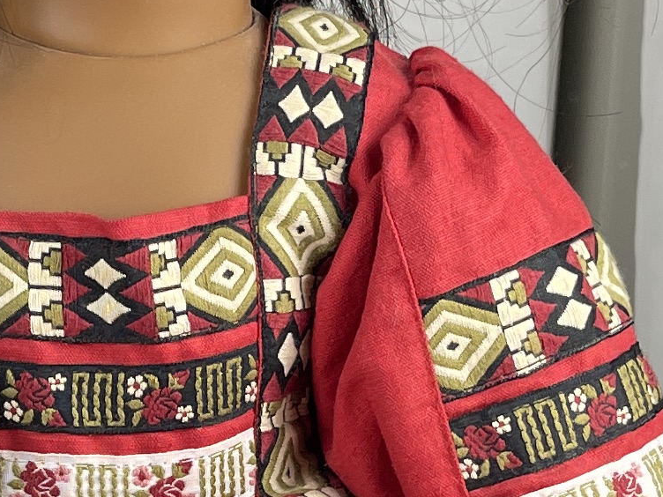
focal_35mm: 134
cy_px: 603
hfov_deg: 14.6
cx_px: 115
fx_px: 2567
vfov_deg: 10.9
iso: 50
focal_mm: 5.1
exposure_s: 1/100
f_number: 1.6
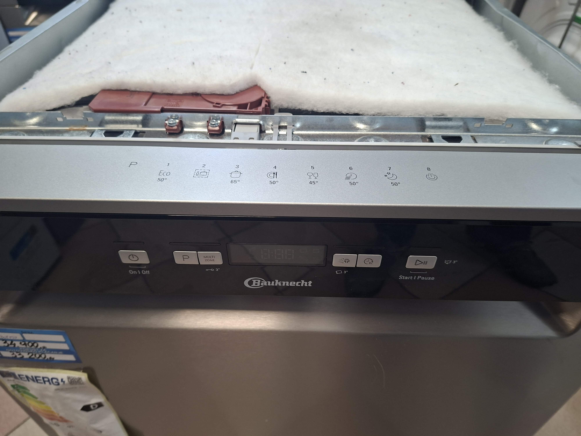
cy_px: 218
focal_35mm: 23
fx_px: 386
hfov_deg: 73.9
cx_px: 290
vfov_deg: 58.9
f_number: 1.8
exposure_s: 1/50
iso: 320
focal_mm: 5.54
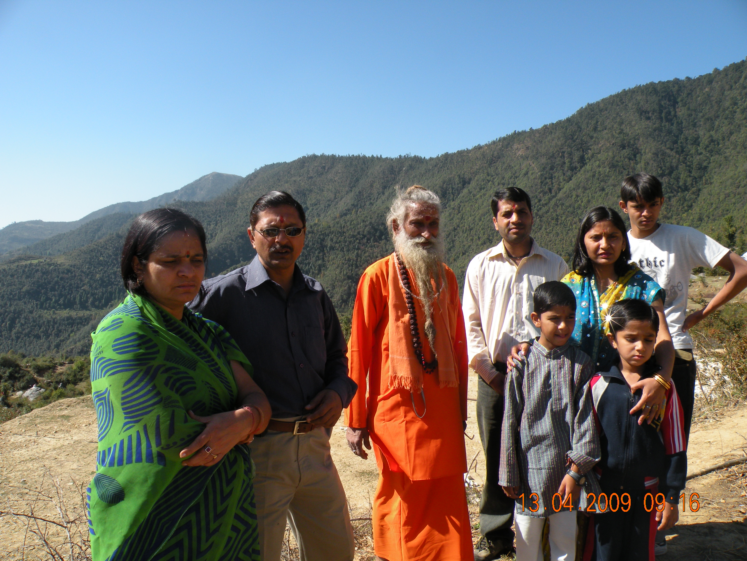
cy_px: 280
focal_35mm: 27
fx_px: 583
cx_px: 374
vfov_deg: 51.4
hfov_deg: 65.3
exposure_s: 1/230
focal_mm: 4.7
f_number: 5.6
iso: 64
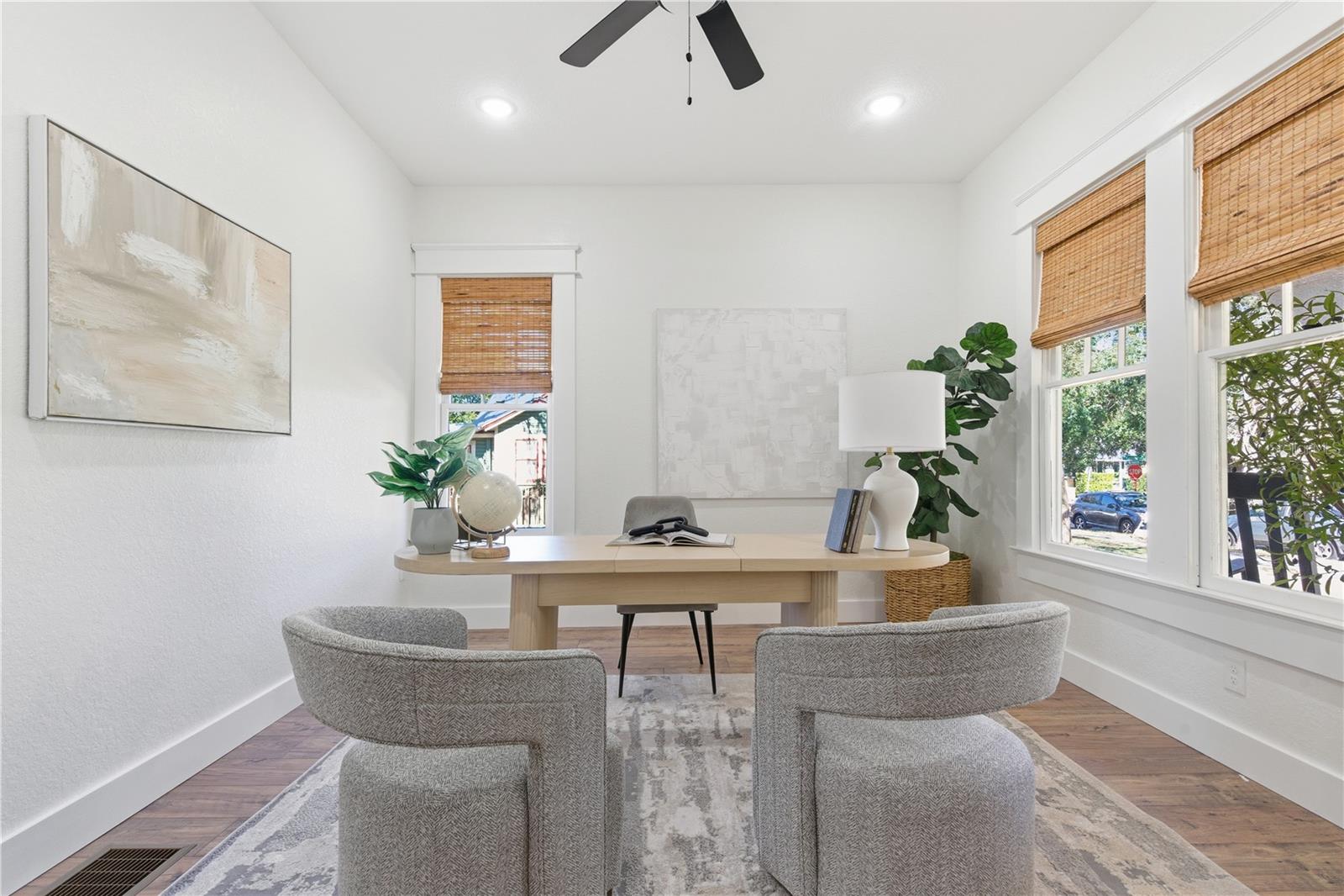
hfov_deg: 96.7
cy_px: 448
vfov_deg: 73.7
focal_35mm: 16
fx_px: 597
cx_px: 672
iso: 250
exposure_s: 1/50
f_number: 9
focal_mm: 16
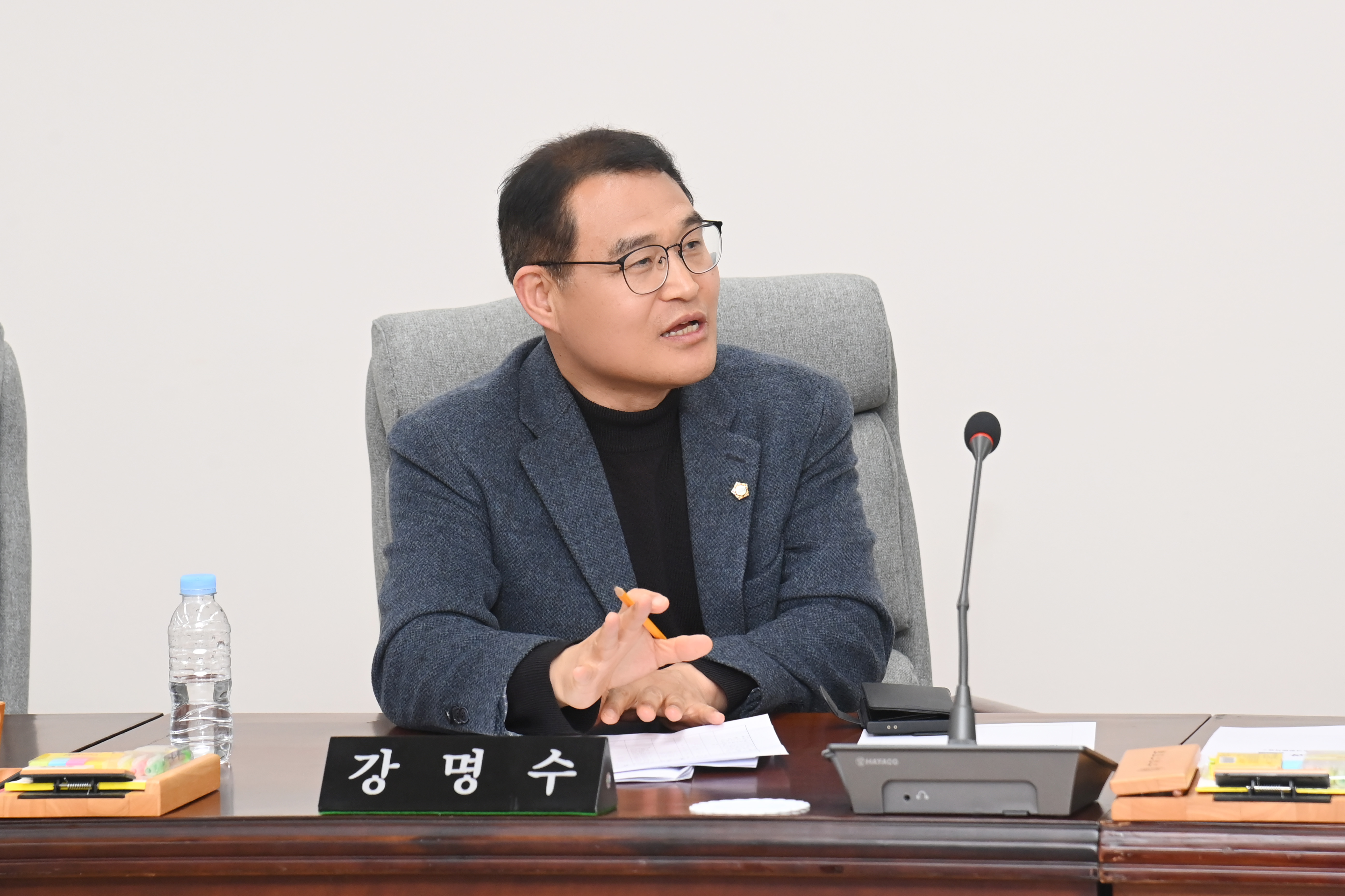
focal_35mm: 120
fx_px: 4483
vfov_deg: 11.4
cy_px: 448
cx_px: 672
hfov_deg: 17.1
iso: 2500
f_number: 6.3
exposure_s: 1/250
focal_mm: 120
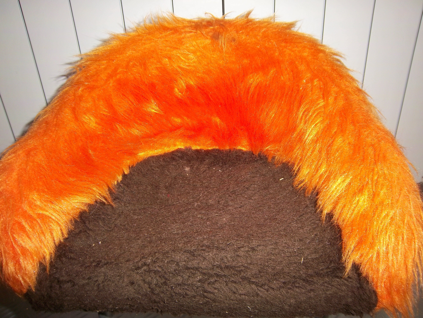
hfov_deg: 63.4
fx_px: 342
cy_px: 159
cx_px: 212
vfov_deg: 49.7
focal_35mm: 28
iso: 64
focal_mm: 5.1
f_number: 3.5
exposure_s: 1/30
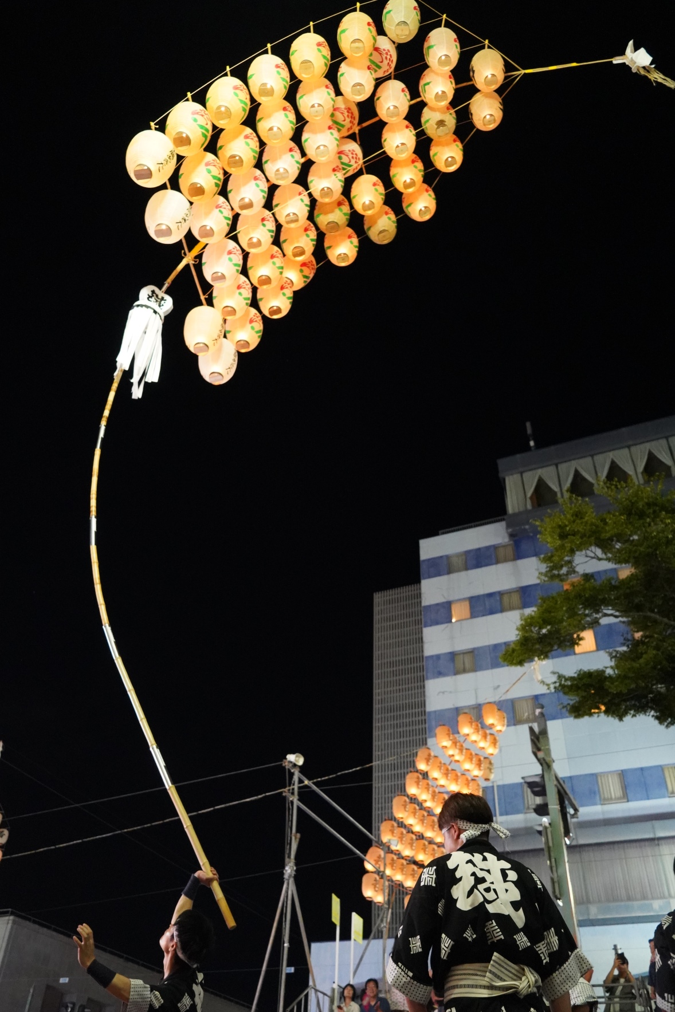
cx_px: 338
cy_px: 506
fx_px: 787
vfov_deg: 65.5
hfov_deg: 46.4
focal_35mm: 28
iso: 12800
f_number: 4
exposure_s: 1/50
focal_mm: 28
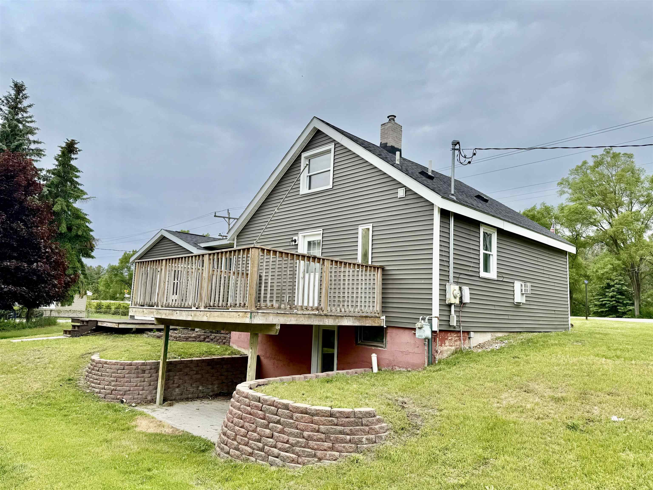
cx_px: 326
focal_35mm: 24
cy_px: 245
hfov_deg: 71.6
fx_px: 453
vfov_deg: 56.8
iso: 80
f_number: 1.78
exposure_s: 1/5319
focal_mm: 6.76
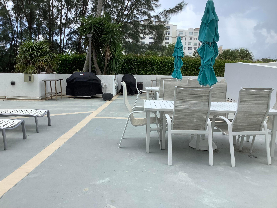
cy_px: 104
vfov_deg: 45.4
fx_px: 248
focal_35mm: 31
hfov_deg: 58.4
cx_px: 138
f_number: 2.4
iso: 25
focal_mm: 3.3
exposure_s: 1/543
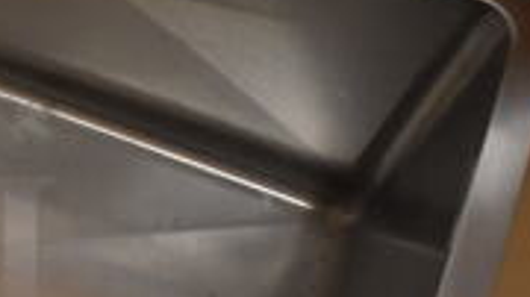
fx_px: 1348
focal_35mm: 96
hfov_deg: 20.4
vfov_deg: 12.5
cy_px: 250
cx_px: -153
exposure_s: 1/125
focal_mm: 18
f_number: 3.5
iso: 3200
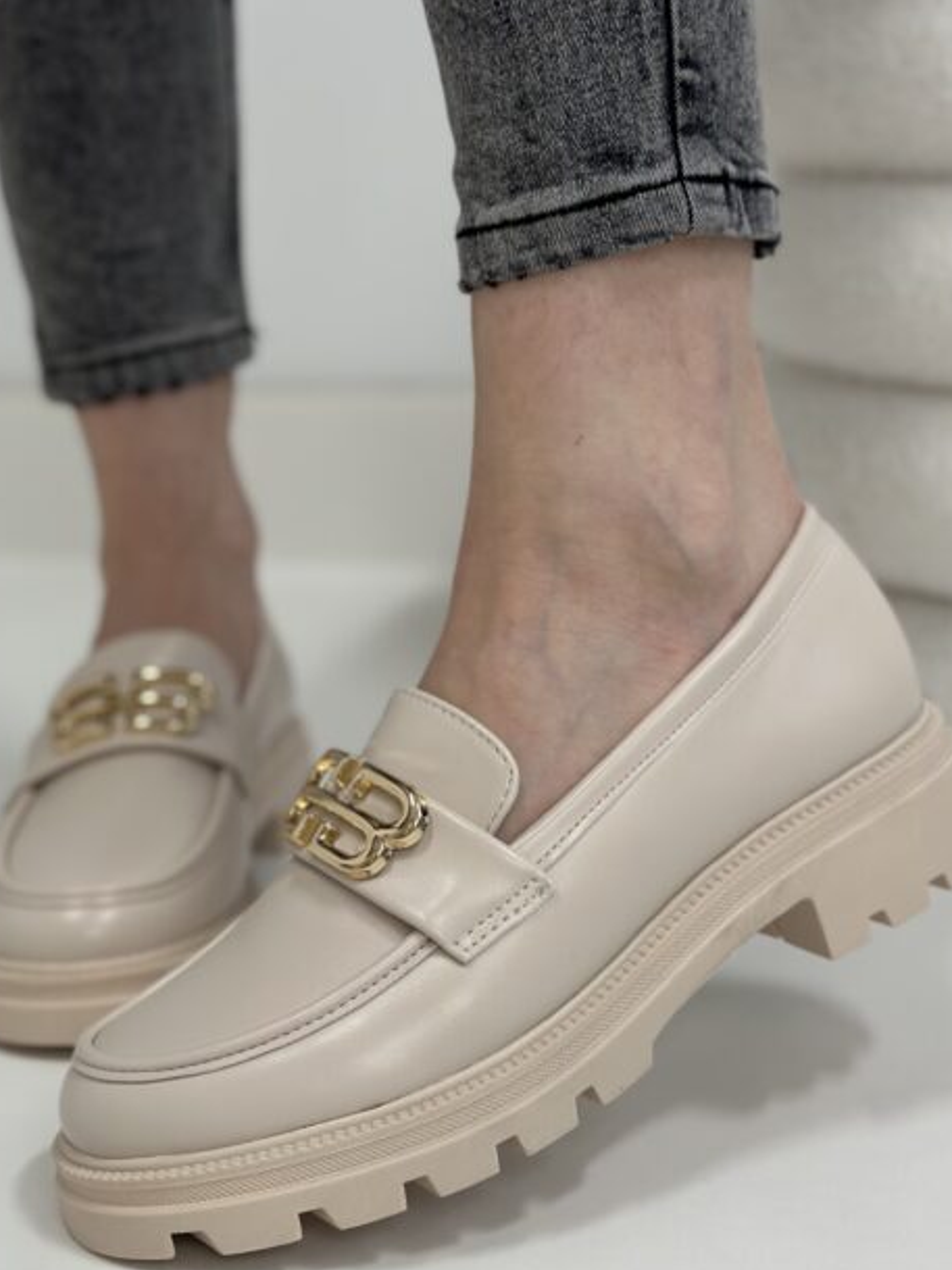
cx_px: 398
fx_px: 2312
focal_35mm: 63
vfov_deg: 30.7
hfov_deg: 23.2
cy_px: 681
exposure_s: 1/100
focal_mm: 6.86
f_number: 1.78
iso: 100
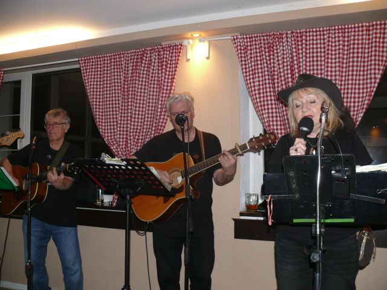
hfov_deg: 52.6
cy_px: 145
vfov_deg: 40.7
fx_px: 391
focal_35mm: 35
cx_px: 194
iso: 100
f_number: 2.8
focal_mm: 7.4
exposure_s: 1/30
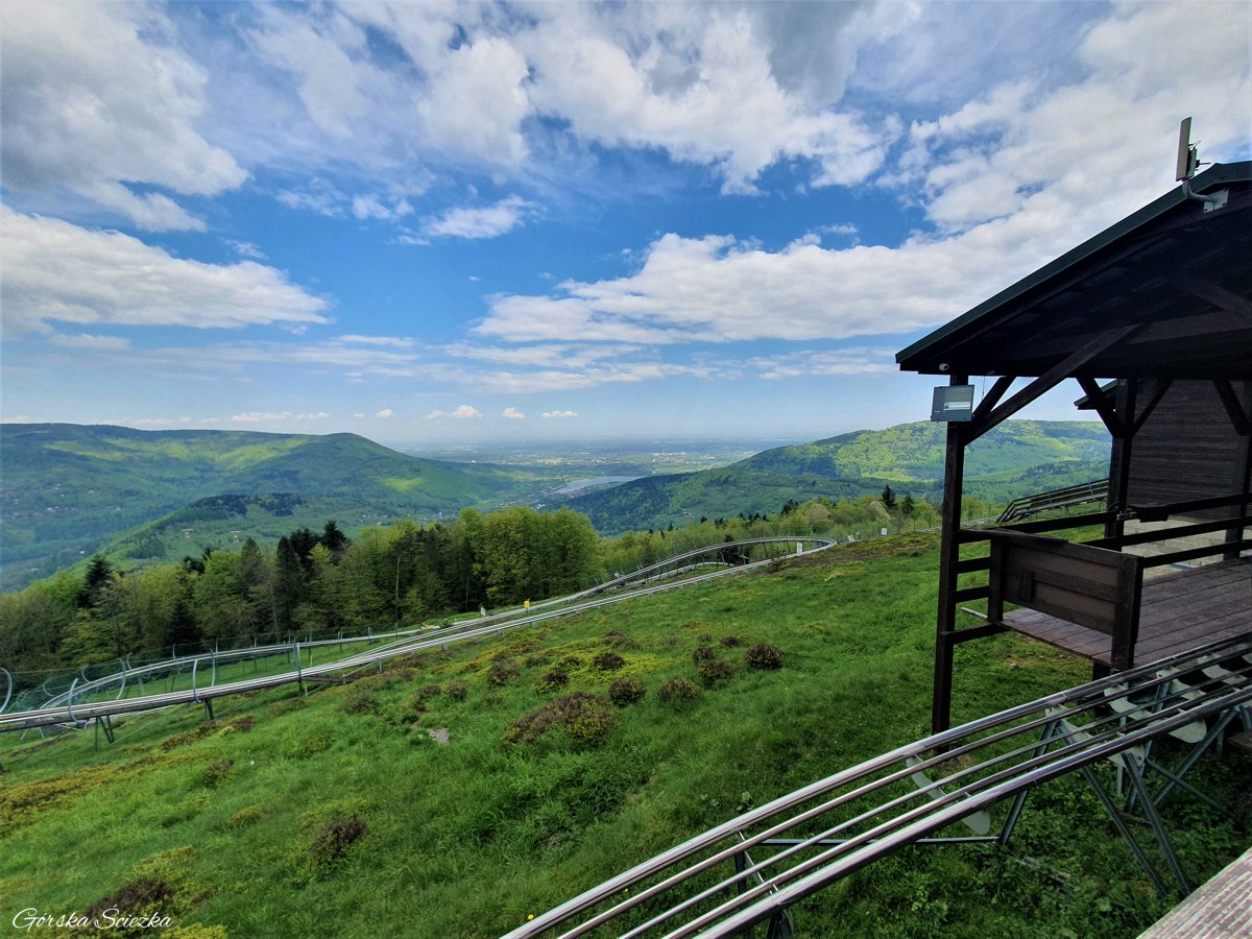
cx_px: 626
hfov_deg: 106.2
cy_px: 470
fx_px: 470
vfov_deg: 89.9
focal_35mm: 13
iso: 50
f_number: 2.2
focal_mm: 1.8
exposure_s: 1/954
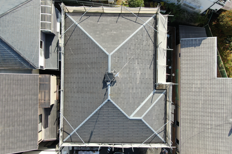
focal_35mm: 25
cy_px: 77
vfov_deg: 51.3
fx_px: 161
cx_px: 116
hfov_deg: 71.5
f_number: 2.8
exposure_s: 1/500
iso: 100
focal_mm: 4.39
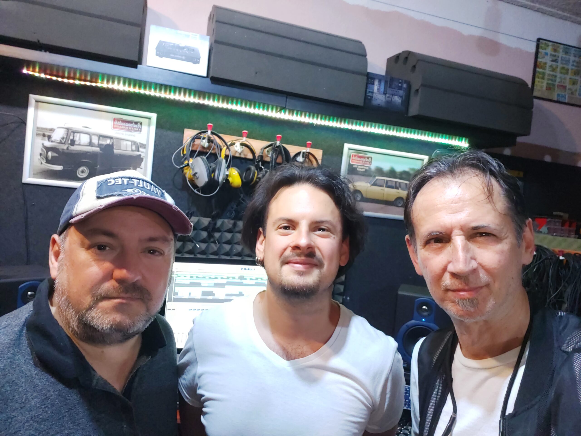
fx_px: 436
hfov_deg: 67.3
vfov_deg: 53.1
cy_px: 218
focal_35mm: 26
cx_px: 290
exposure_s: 1/25
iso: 640
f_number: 2
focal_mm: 3.75
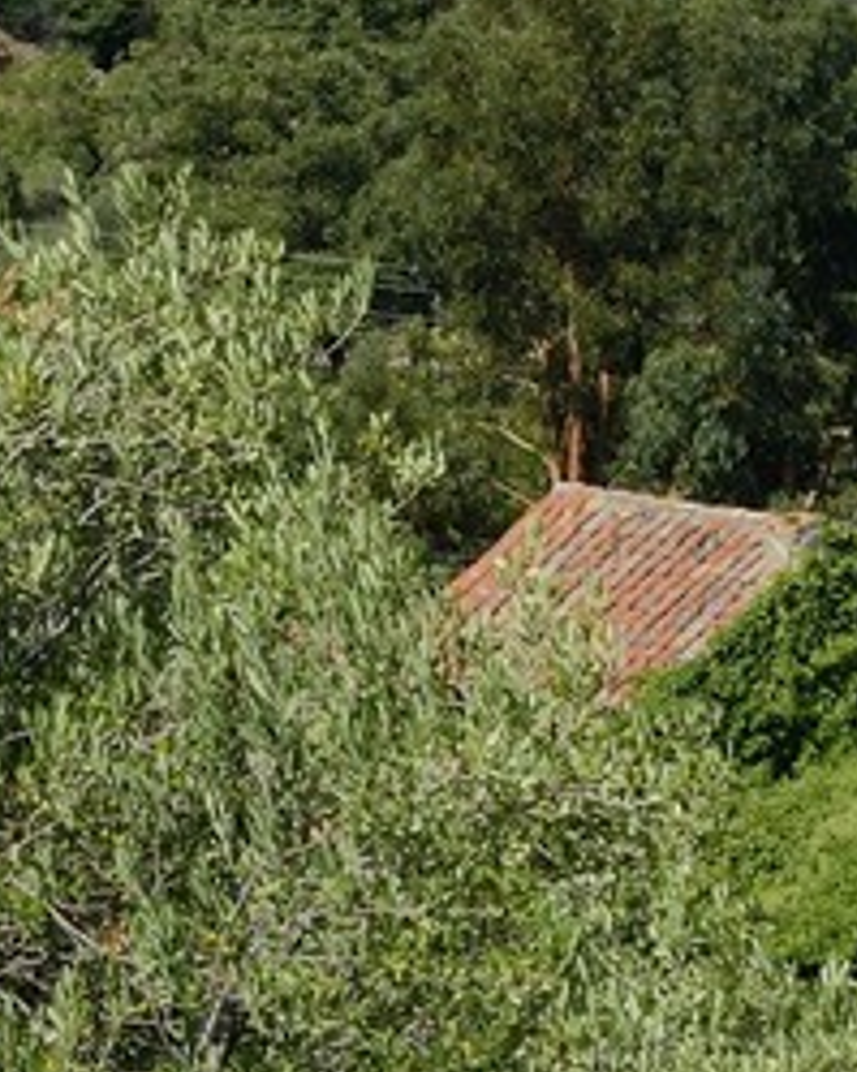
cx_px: -1512
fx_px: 13388
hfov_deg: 3.6
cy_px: -1184
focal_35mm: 422
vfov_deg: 4.5
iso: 200
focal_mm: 70
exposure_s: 1/250
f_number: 14
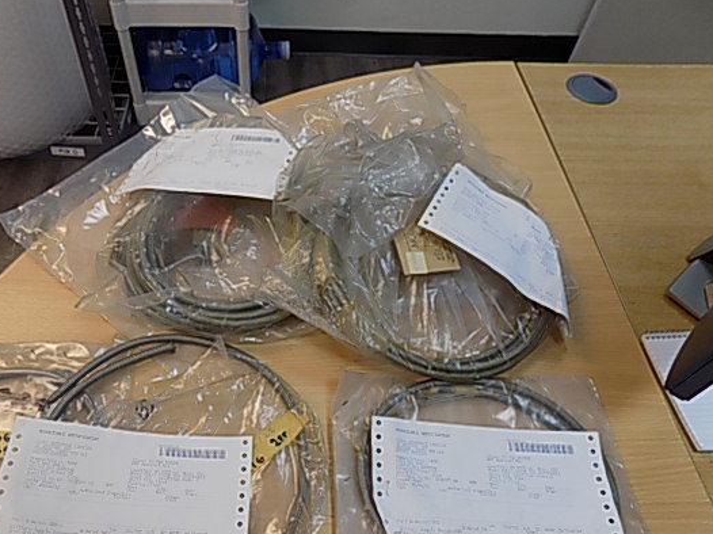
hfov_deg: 62.9
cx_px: 283
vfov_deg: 49.4
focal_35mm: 28
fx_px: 576
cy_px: 317
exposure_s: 1/30
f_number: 3.1
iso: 125
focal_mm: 4
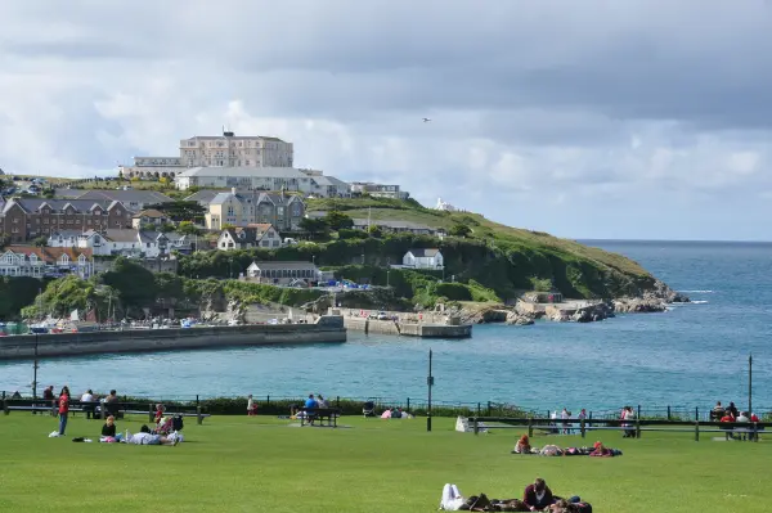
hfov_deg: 20.9
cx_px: 386
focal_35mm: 98
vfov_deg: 14.0
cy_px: 256
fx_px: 2089
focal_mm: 65
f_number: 11
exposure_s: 1/250
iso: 200
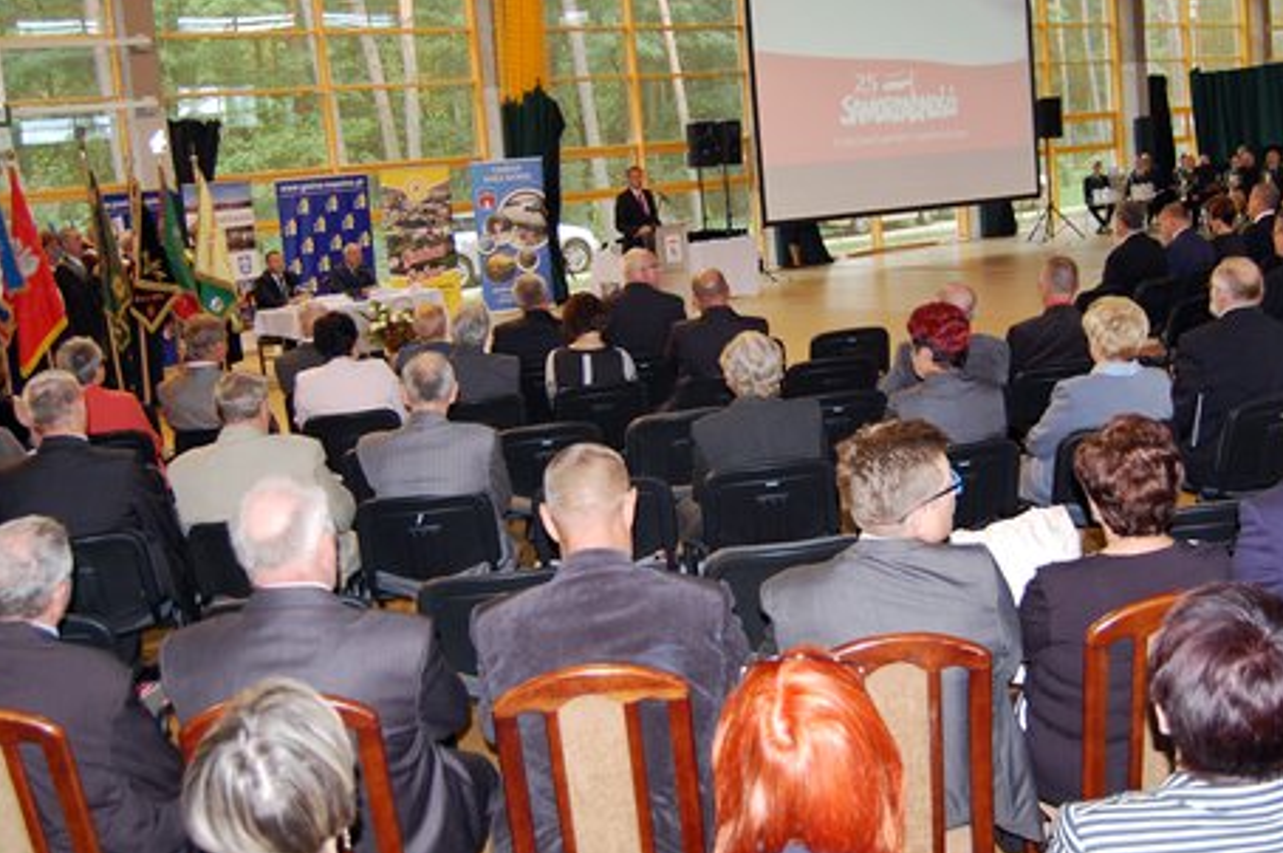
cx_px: 709
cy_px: 332
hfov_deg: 51.0
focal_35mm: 38
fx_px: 1341
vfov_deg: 35.2
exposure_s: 1/60
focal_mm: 19
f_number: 3.5
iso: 450
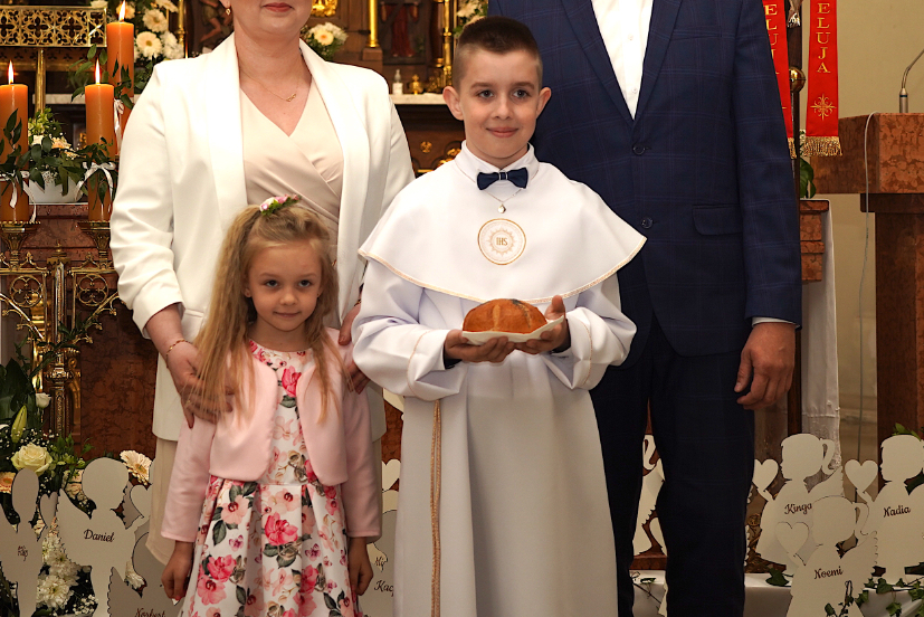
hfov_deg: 26.3
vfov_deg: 17.7
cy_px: 174
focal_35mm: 77
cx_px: 455
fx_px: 1977
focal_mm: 49
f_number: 4
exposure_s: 1/100
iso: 400
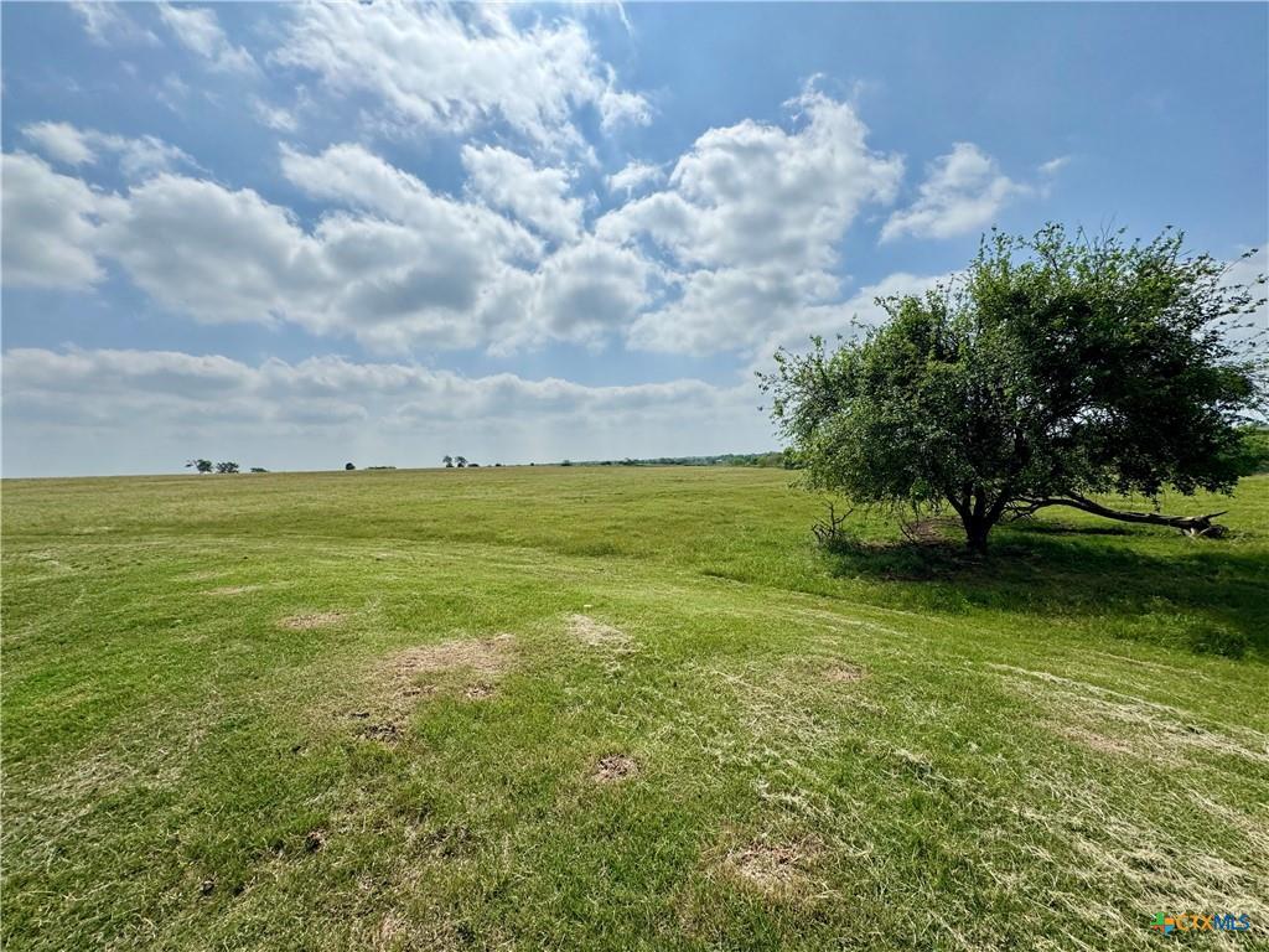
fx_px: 513
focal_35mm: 14
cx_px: 634
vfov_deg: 85.7
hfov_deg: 102.1
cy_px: 476
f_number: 2.2
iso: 32
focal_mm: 2.22
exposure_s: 1/4630
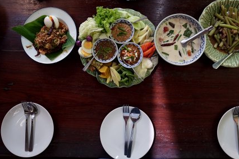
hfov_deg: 75.5
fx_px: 153
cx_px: 139
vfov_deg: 53.5
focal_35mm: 23
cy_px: 48
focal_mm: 16
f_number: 4
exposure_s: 1/60
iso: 500
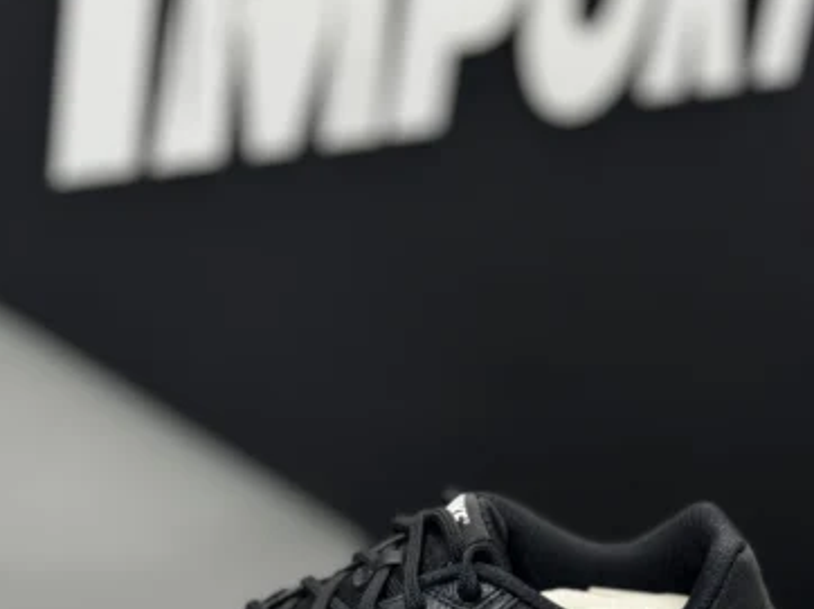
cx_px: 420
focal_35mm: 76
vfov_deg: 19.3
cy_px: 433
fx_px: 1786
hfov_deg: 25.7
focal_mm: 6.76
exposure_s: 1/40
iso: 250
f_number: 1.78
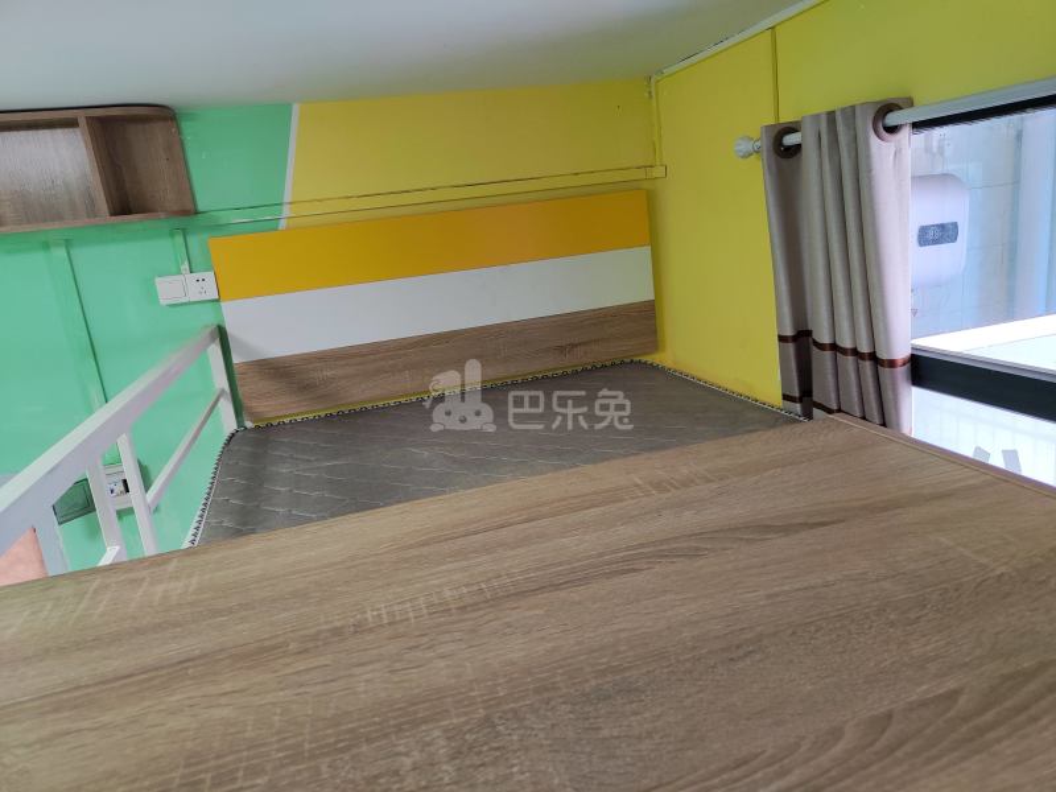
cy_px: 396
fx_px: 1251
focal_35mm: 41
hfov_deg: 45.8
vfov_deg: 35.1
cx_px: 528
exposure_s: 1/50
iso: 132
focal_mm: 5.59
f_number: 1.88
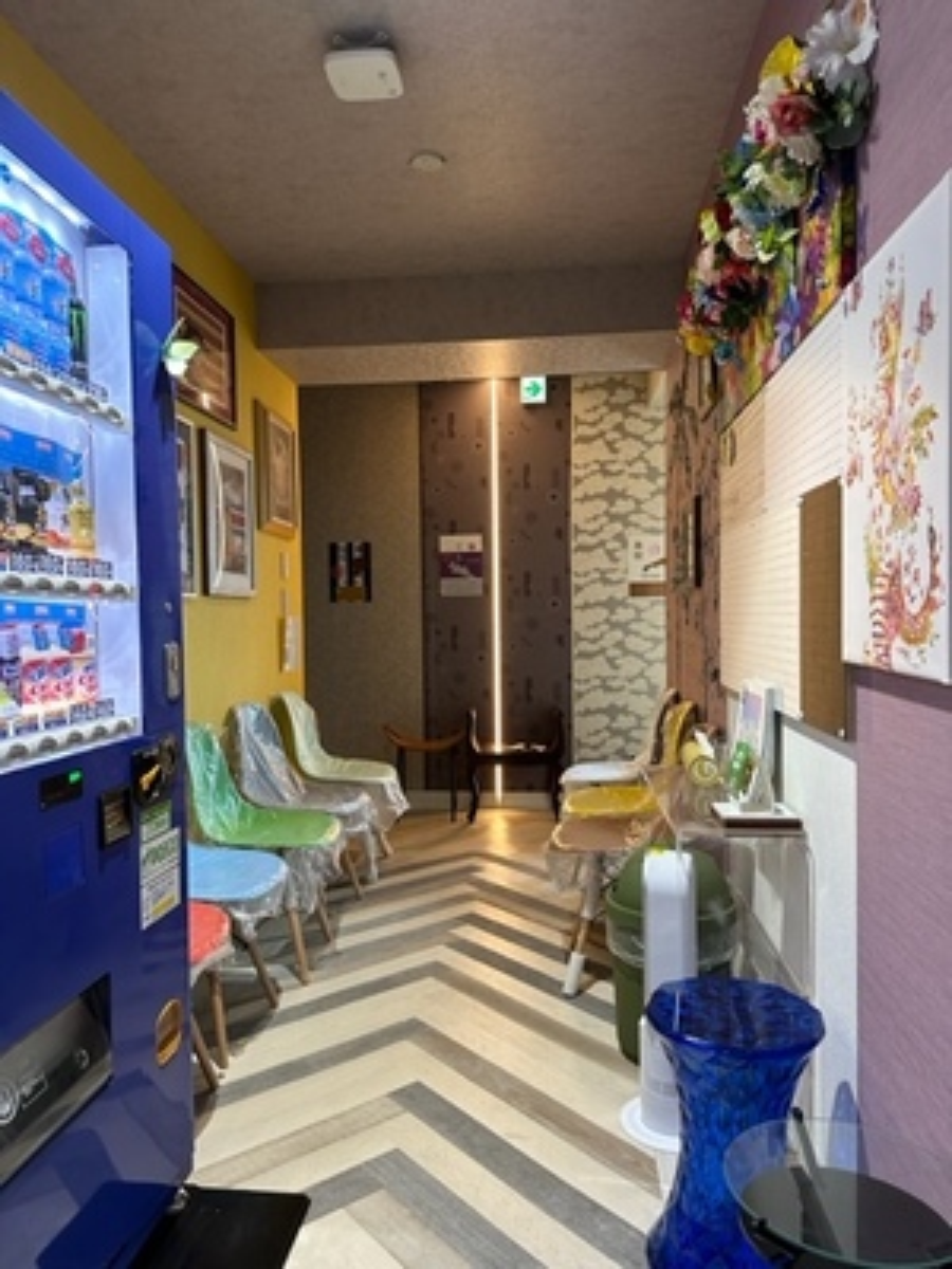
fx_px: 880
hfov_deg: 56.8
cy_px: 634
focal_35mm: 24
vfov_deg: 71.6
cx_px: 476
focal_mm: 6.86
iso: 200
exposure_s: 1/87
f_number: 1.78
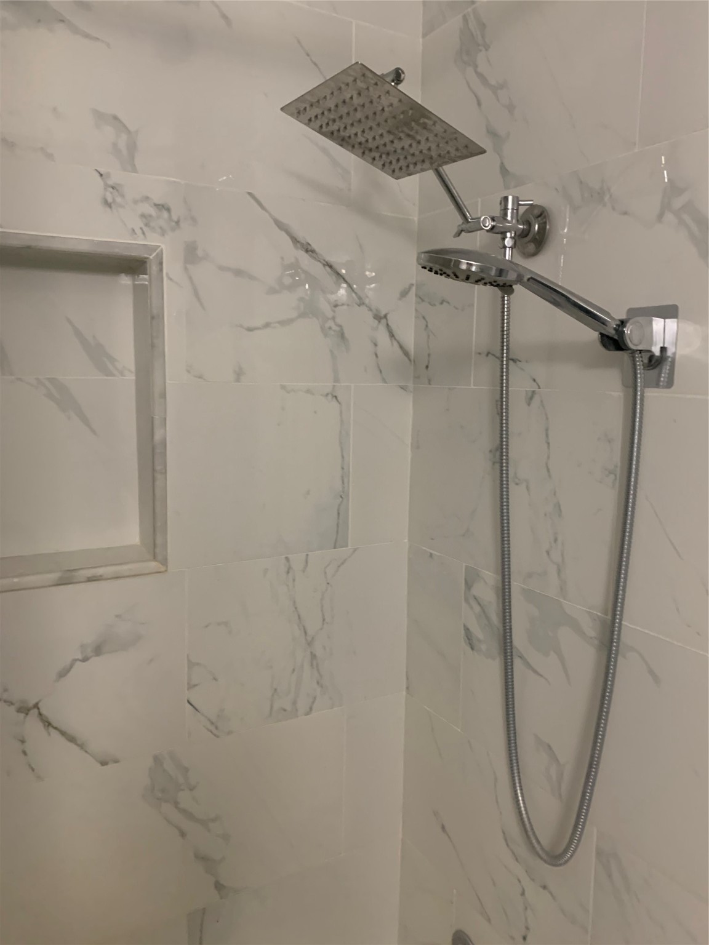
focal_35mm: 26
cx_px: 354
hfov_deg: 53.1
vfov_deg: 67.3
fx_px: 710
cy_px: 472
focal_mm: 4.25
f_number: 1.8
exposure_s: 1/60
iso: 400
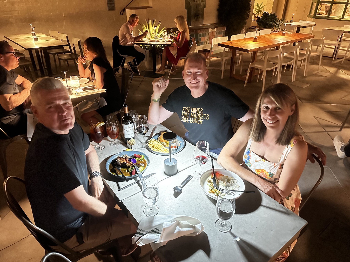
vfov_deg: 56.8
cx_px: 175
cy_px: 131
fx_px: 243
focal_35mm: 24
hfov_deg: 71.6
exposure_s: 1/30
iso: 1250
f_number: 1.78
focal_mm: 6.86
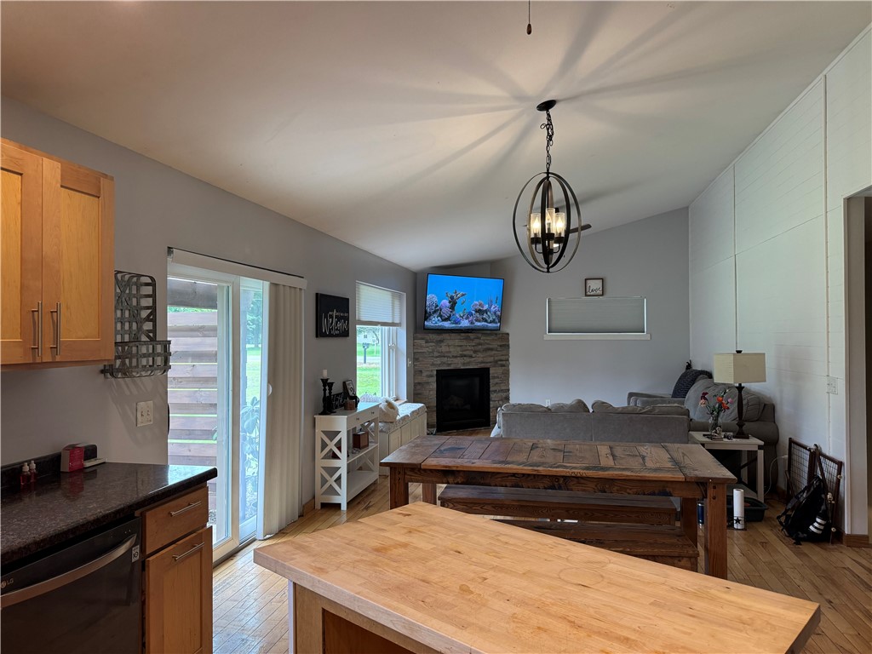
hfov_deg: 71.6
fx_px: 605
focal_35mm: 24
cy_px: 327
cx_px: 436
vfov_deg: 56.8
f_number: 1.78
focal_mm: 6.76
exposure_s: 1/120
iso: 200
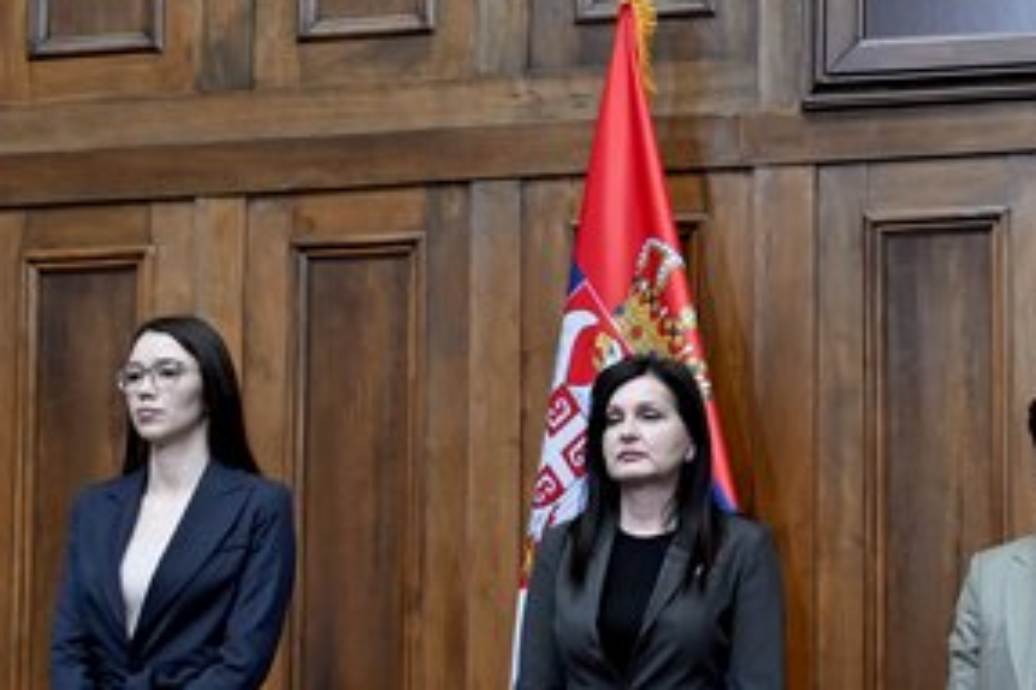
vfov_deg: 9.8
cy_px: 632
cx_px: 1050
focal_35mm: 139
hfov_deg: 14.5
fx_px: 3998
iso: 1250
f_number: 2.8
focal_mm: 38
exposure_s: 1/250
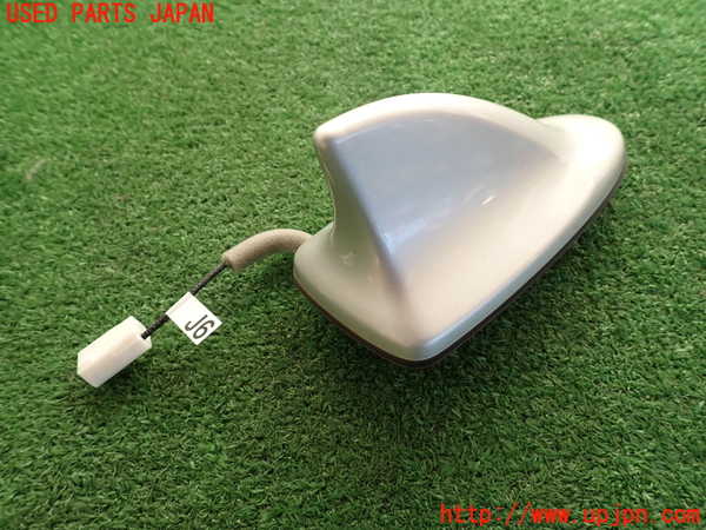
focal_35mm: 25
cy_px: 265
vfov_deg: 54.9
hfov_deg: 69.4
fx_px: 510
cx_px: 353
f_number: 2.8
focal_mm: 4.5
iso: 100
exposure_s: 1/125
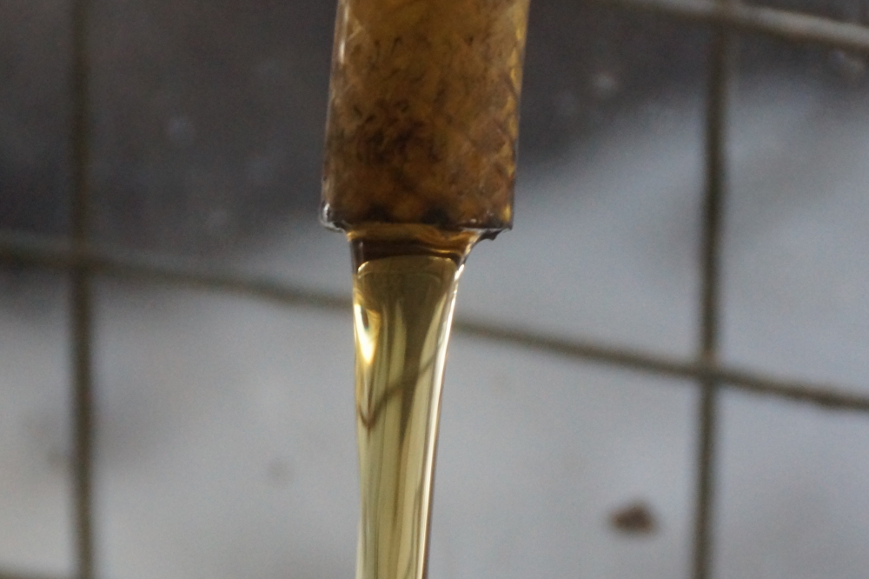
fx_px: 9049
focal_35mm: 375
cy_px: 290
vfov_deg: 3.7
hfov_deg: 5.5
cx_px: 434
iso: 1600
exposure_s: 1/60
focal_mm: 250
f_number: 6.3
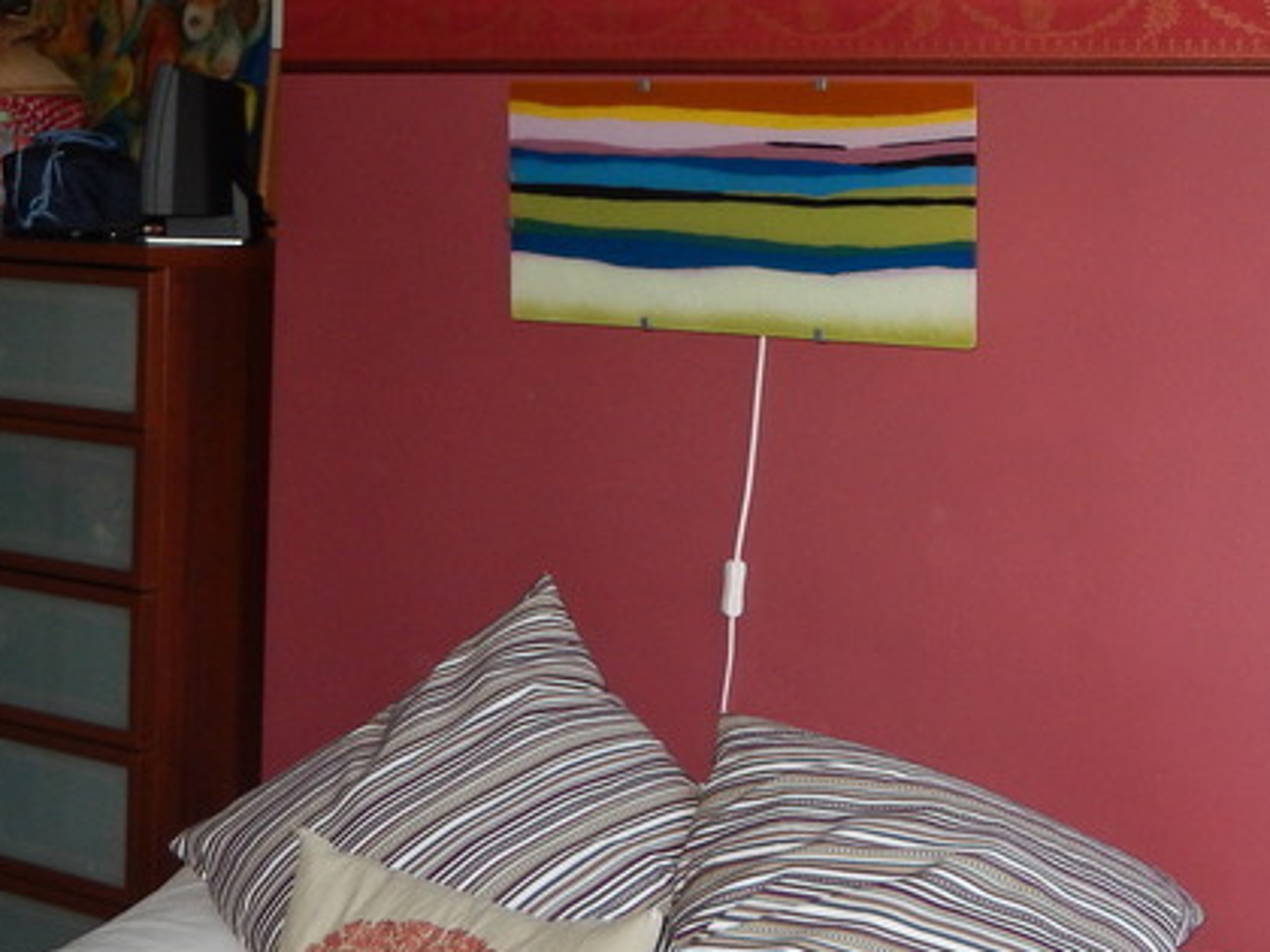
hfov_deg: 31.6
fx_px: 2238
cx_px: 753
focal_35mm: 61
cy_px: 290
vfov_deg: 23.9
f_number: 3.4
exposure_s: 1/30
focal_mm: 4.5
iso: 200
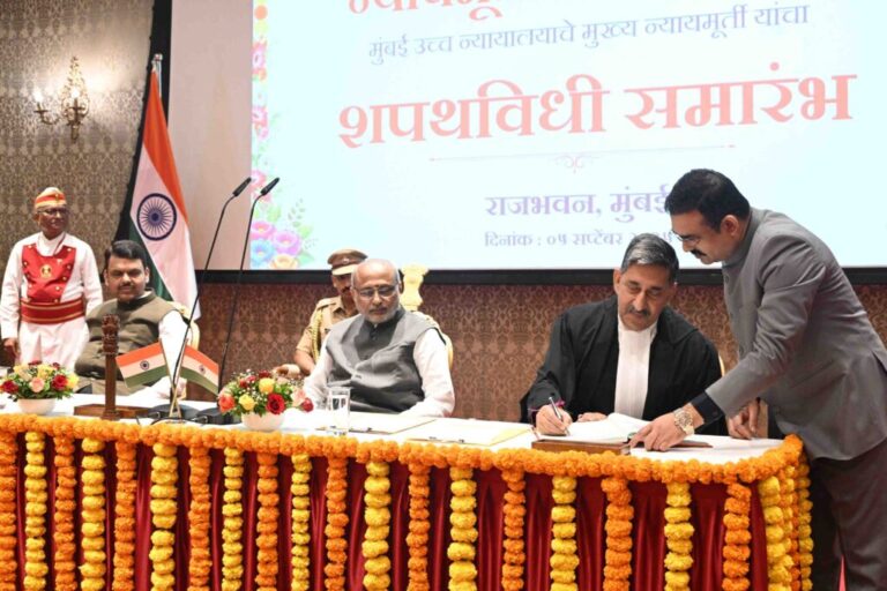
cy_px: 296
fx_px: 1133
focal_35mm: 46
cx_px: 444
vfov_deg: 29.2
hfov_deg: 42.7
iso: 4000
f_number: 6.3
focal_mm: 46
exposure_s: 1/60
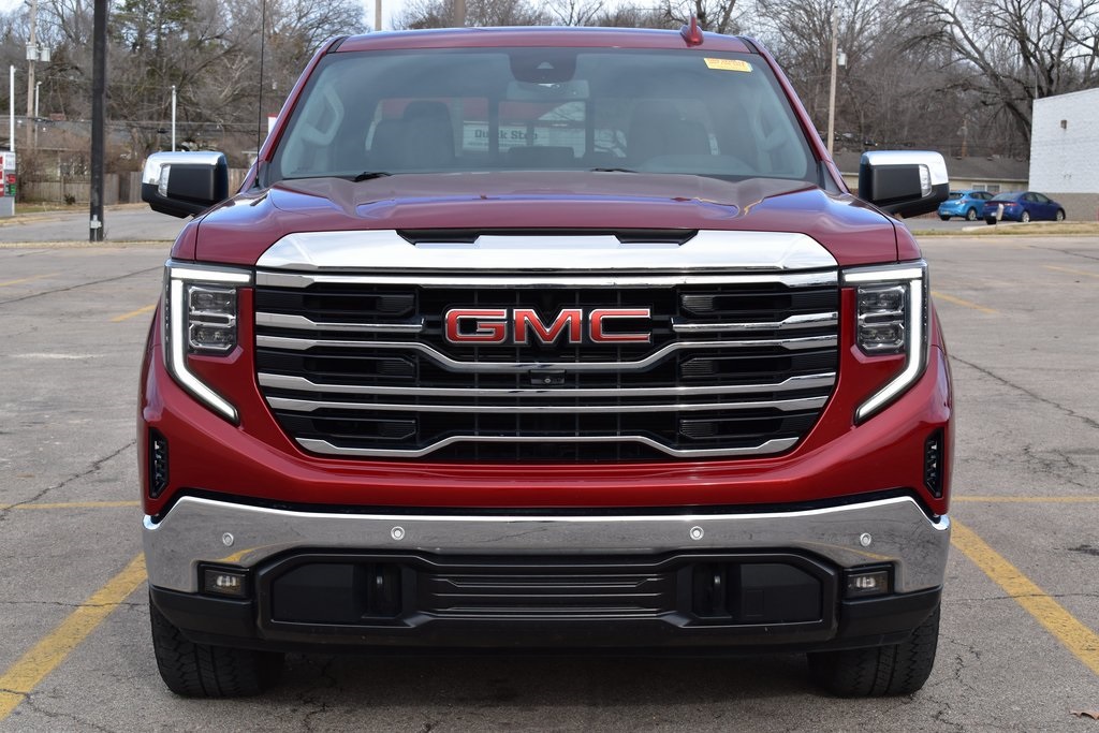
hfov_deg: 29.2
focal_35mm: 69
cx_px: 550
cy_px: 366
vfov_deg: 19.7
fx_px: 2107
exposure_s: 1/320
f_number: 10
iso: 400
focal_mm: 46
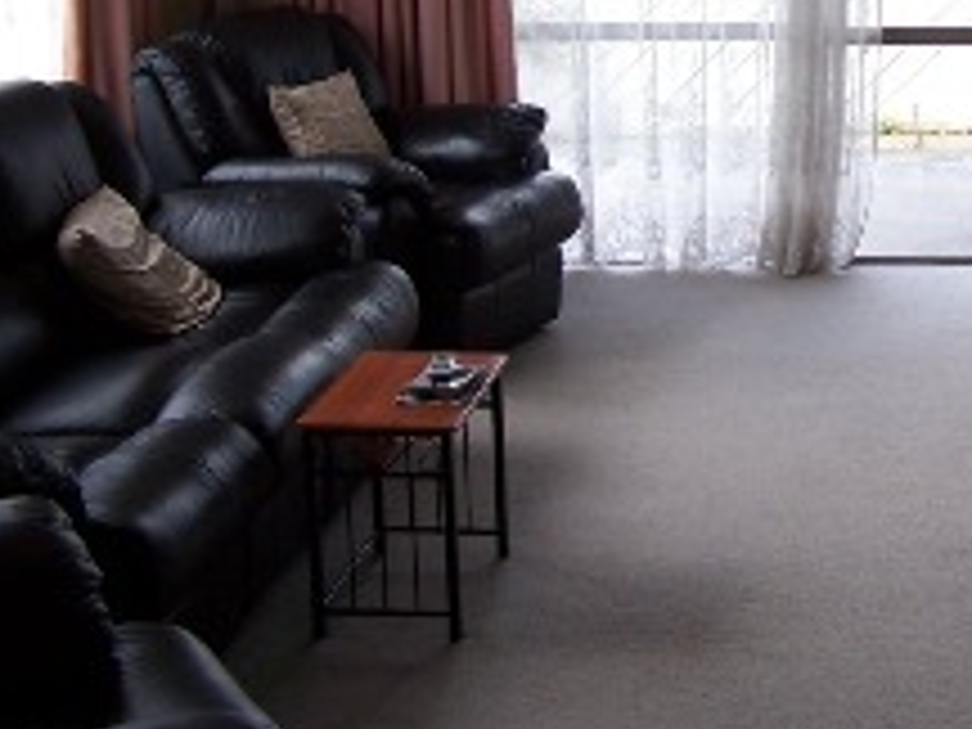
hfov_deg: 25.2
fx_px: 2106
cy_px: 68
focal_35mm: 75
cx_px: 871
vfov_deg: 19.3
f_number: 2.8
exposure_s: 1/60
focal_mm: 6.3
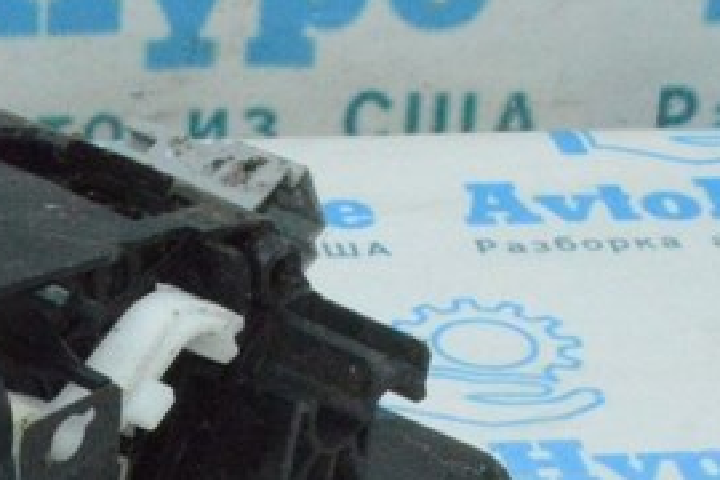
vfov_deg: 7.5
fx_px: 3640
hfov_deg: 10.7
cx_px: -504
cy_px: 647
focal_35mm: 182
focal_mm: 32
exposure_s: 1/50
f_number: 29
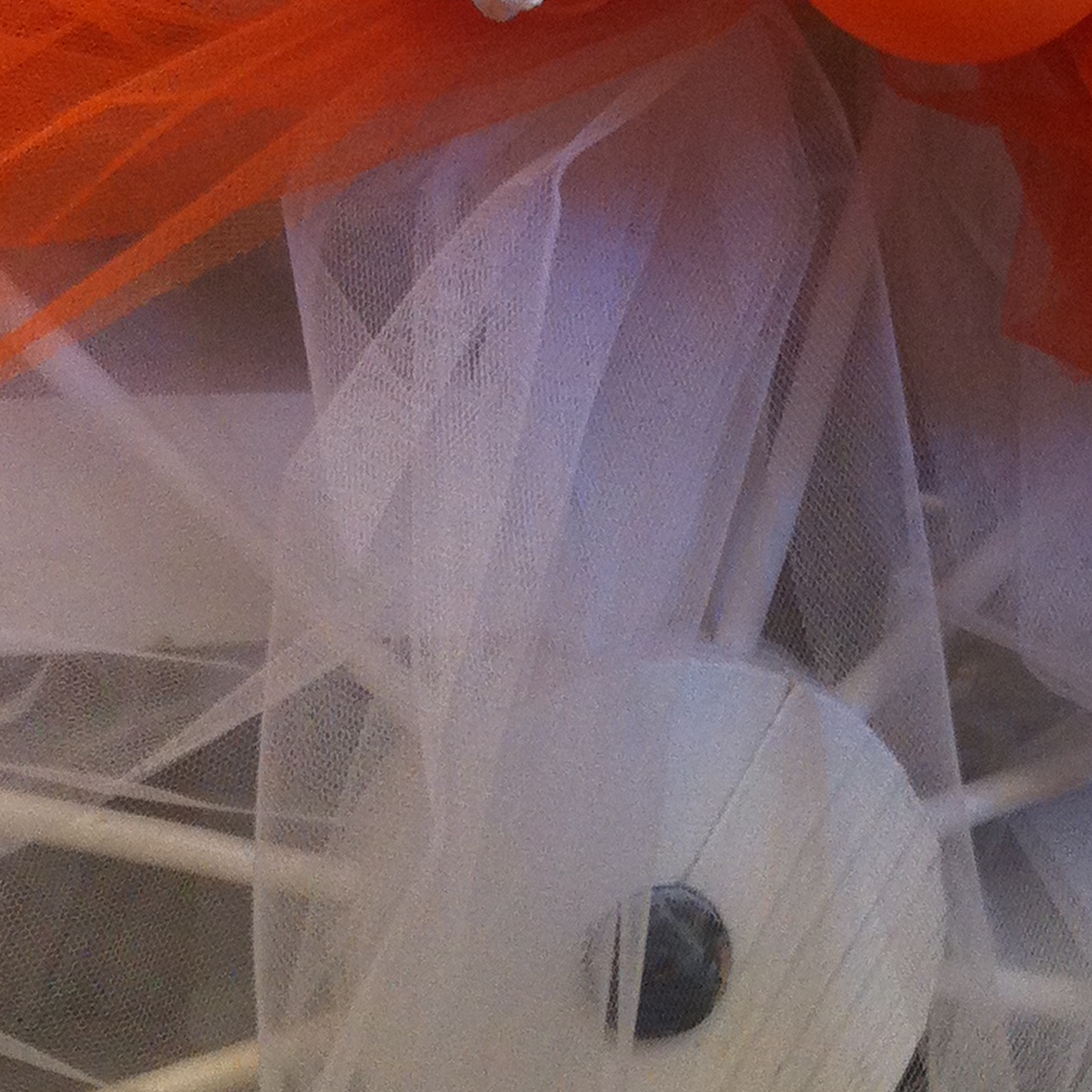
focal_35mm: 92
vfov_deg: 18.4
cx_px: 731
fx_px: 3284
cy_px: -8
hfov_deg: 18.8
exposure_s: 1/15
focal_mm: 3.85
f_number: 2.8
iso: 160
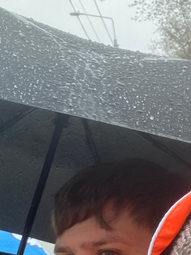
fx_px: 640
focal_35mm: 87
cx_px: 59
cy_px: 221
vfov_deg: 22.1
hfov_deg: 16.9
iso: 40
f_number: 2.2
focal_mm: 2.87
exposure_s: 1/121
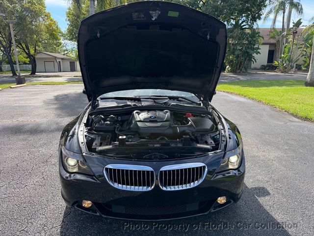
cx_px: 157
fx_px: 218
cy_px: 118
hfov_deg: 71.6
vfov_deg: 56.8
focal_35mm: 24
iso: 80
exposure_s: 1/1437
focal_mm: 6.76
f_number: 1.78
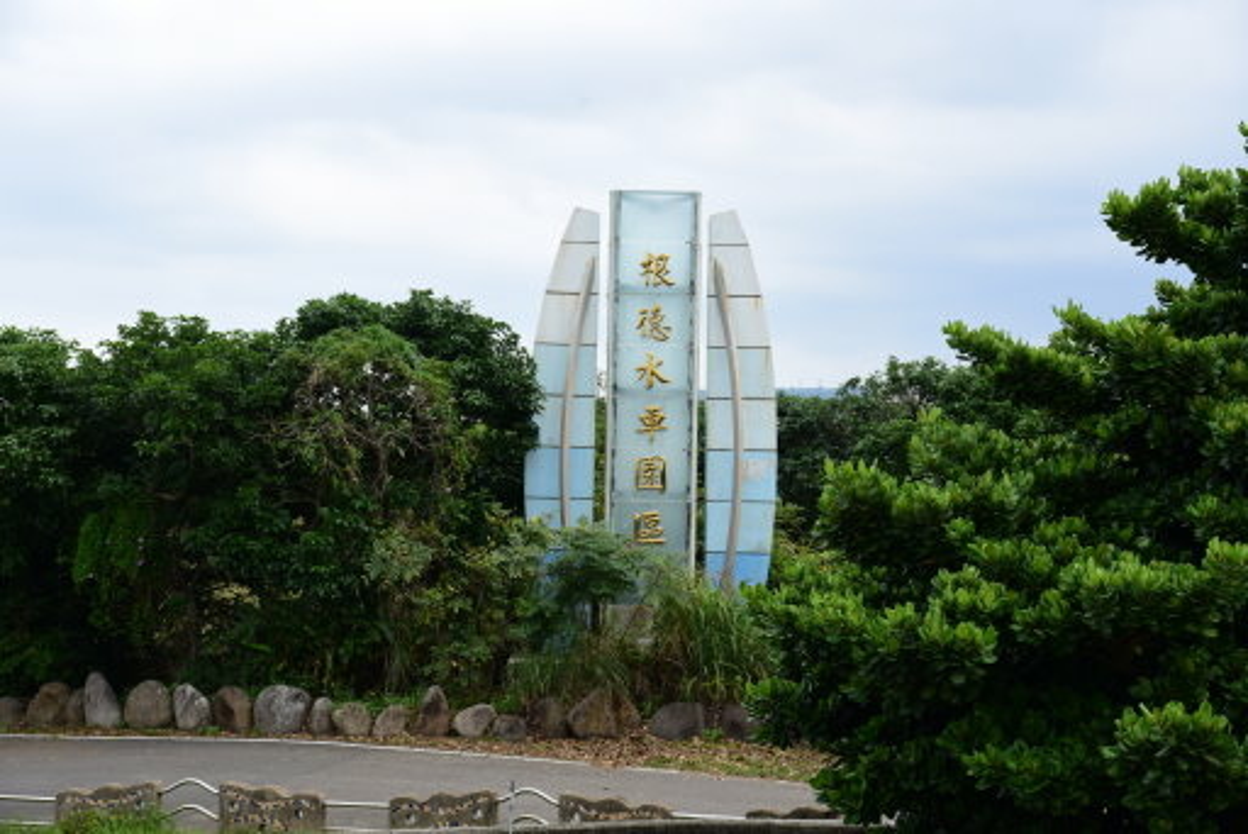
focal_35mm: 62
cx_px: 624
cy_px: 417
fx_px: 2150
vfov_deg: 21.9
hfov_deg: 32.4
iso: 100
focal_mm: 62
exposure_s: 1/100
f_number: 7.1
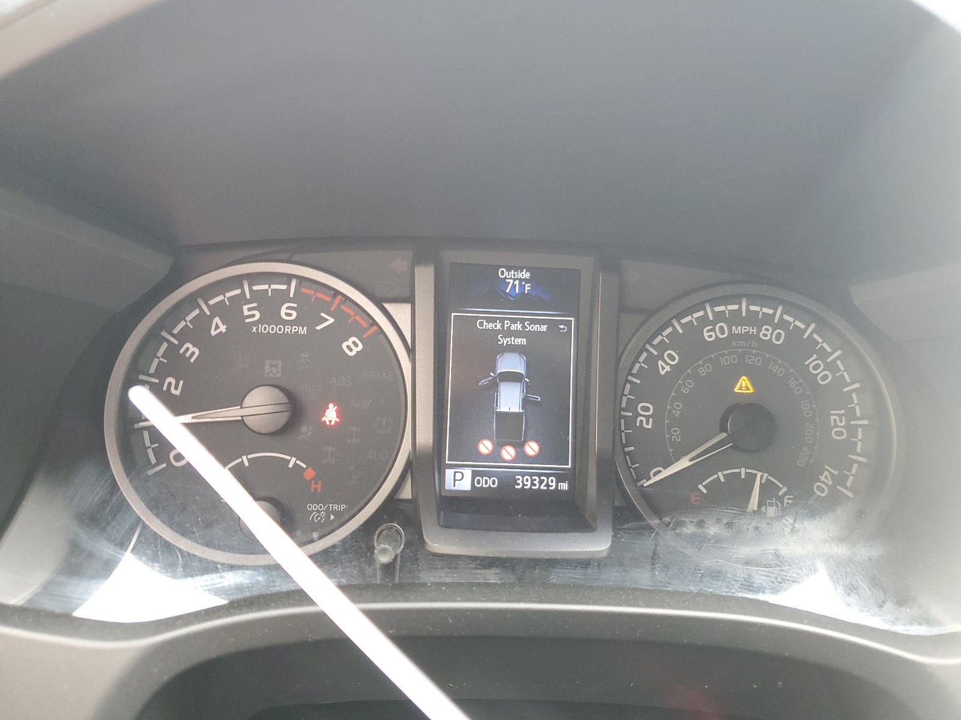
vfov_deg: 53.1
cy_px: 360
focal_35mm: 26
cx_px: 480
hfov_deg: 67.3
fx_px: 722
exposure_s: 1/60.2
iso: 130
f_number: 1.5
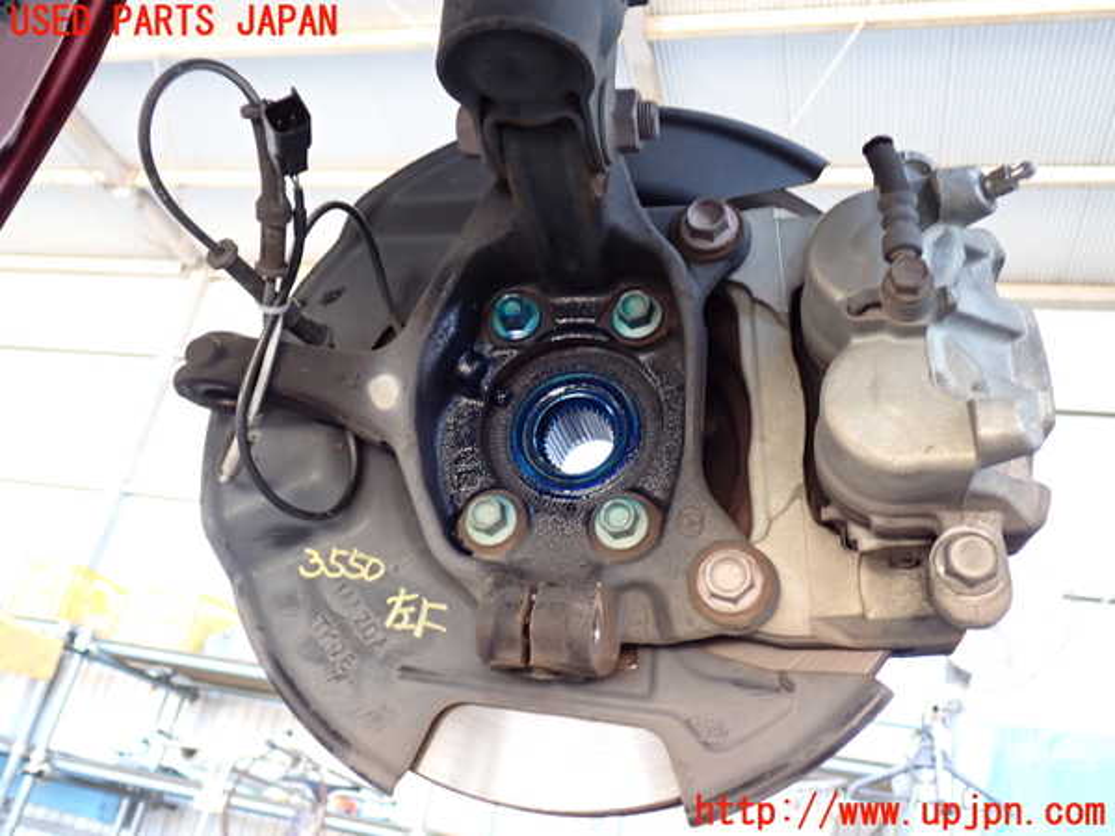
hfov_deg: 56.8
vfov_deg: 44.2
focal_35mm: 32
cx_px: 558
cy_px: 418
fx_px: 1031
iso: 250
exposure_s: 1/30
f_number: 2.4
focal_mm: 5.79
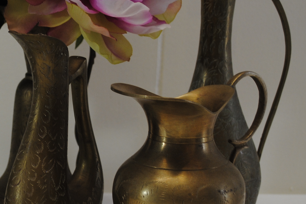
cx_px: 50
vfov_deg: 12.2
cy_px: 96
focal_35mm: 113
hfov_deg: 17.9
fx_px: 962
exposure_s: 1/30
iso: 200
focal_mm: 30
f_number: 4.5
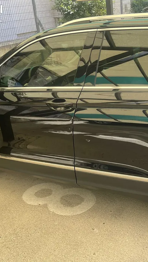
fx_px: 258
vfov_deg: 54.0
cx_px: 118
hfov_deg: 31.2
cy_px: 130
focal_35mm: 37
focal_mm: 5.1
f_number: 1.6
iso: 32
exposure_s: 1/317
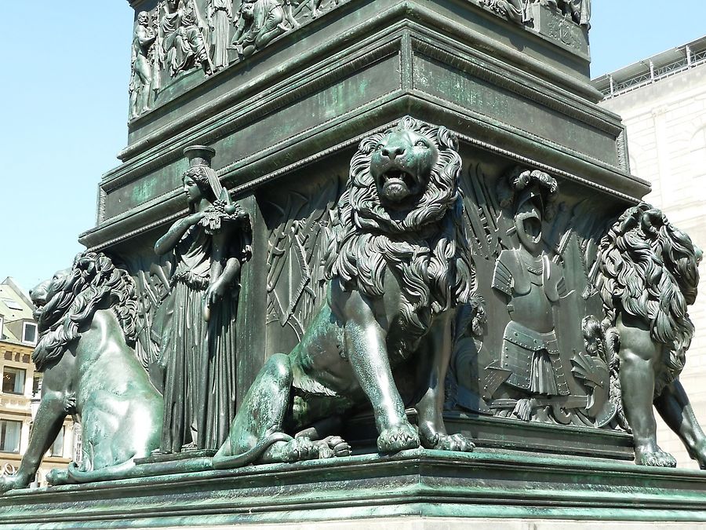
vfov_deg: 28.0
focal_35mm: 52
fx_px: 1061
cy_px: 265
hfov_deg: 36.8
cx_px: 353
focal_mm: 8.5
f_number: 3.8
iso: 80
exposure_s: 1/160
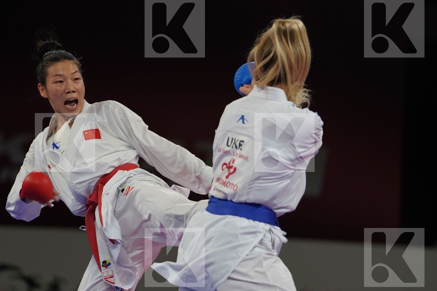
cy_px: 143
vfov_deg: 5.2
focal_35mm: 264
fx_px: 3204
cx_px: 175
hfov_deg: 7.8
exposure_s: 1/1000
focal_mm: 198
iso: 1000
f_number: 2.8
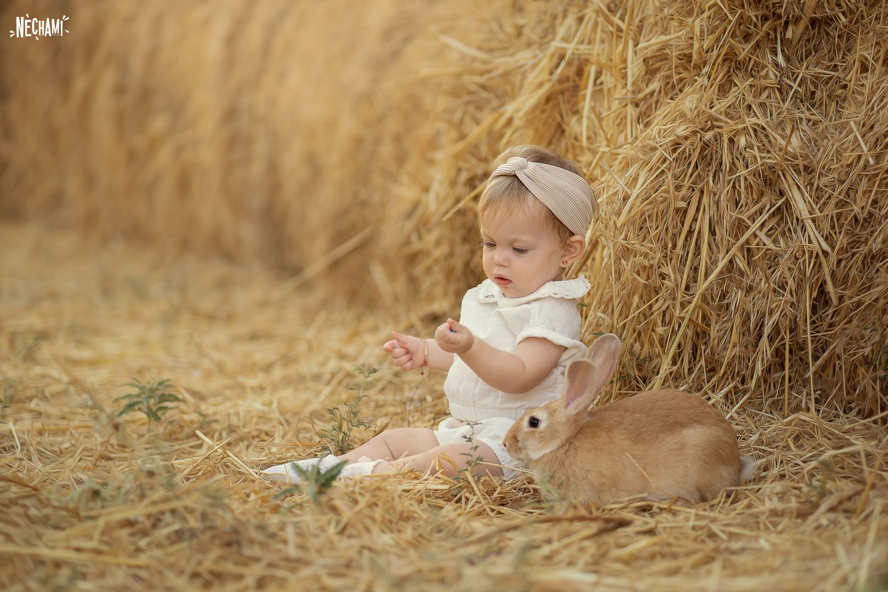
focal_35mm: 85
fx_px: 2097
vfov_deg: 16.1
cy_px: 296
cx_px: 444
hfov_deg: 23.9
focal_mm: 85
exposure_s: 1/200
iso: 125
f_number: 2.2
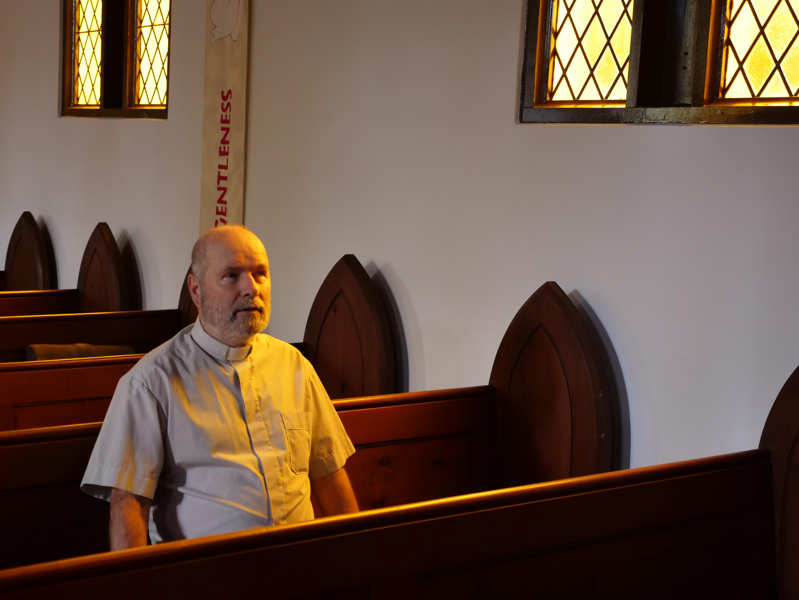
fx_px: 1293
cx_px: 400
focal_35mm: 56
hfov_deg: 34.3
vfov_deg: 26.1
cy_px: 300
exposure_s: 1/60
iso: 1250
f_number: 2.8
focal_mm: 28
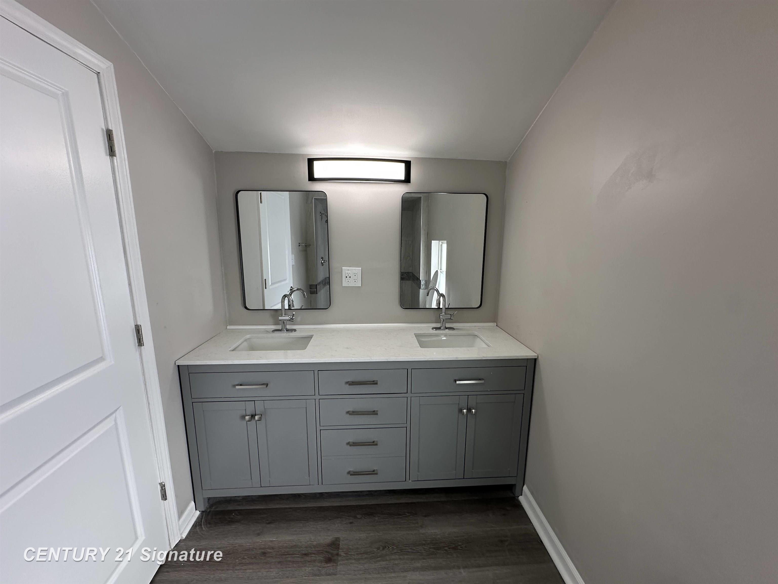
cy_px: 292
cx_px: 389
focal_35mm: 14
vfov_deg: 85.7
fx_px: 315
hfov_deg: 102.1
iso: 80
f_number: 2.2
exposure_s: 1/120
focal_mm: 2.22
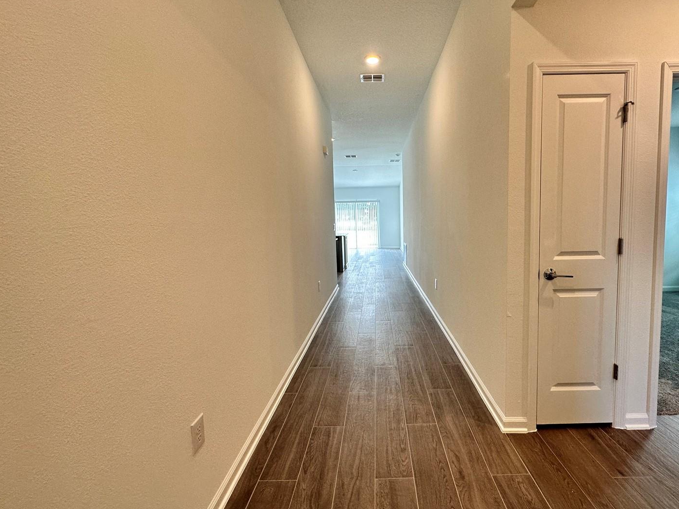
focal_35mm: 16
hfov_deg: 94.1
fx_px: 314
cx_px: 377
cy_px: 241
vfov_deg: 78.0
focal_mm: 2.22
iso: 100
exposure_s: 1/120
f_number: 2.2
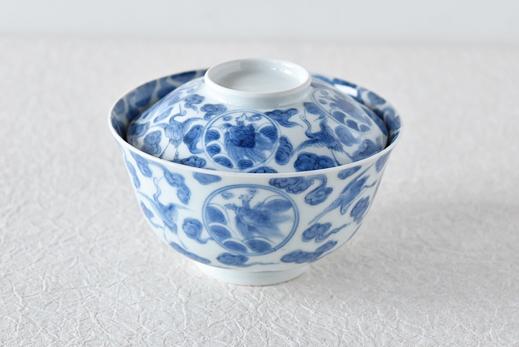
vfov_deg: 16.4
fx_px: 1204
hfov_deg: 24.3
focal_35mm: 84
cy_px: 175
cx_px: 261
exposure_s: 1/30
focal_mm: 55
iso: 800
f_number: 5.6
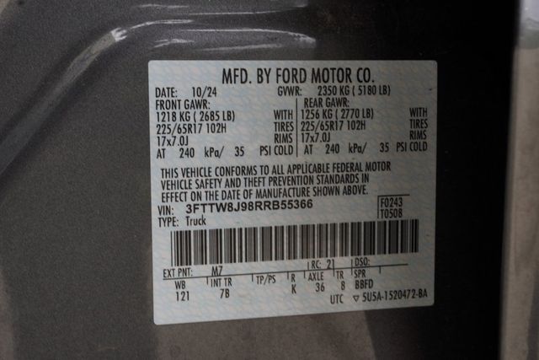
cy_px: 180
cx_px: 270
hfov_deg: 35.9
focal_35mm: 56
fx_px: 831
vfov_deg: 24.4
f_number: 13
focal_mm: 37
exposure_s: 1/8
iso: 160
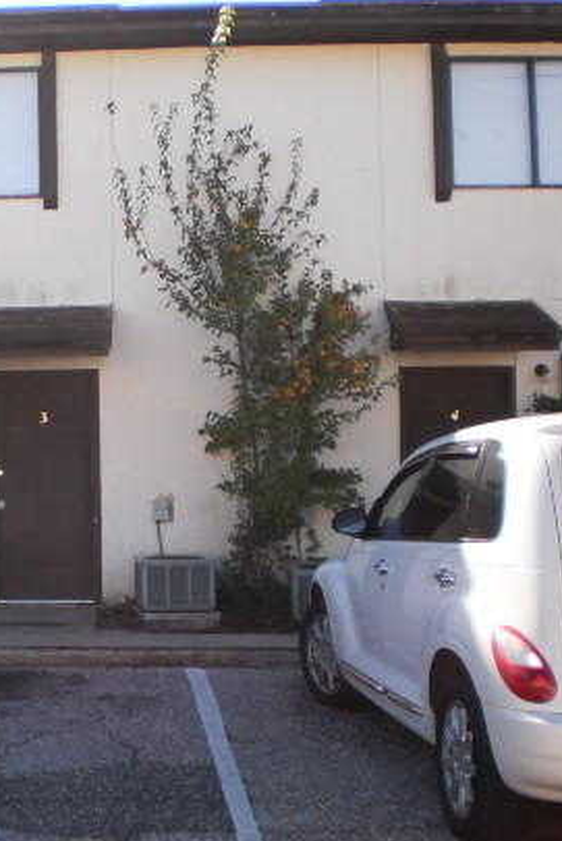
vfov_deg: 33.9
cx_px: -10
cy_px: 443
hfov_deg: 22.1
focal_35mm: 59
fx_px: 1380
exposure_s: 1/500
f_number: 3.1
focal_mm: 6.3
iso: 100
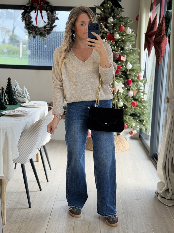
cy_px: 116
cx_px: 87
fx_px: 322
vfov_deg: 39.7
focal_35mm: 48
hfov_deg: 30.3
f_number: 1.78
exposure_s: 1/157
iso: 125
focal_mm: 6.76
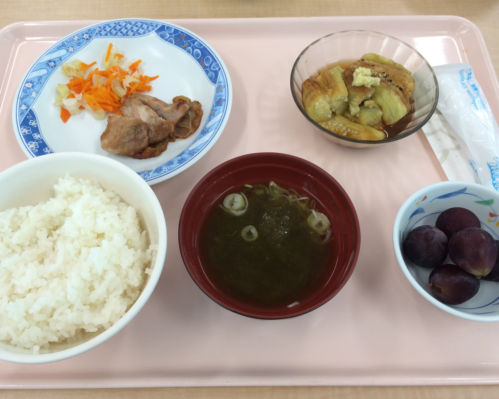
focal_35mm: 32
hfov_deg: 55.7
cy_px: 204
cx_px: 241
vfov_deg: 45.8
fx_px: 473
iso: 50
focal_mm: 4.12
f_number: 2.2
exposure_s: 1/60
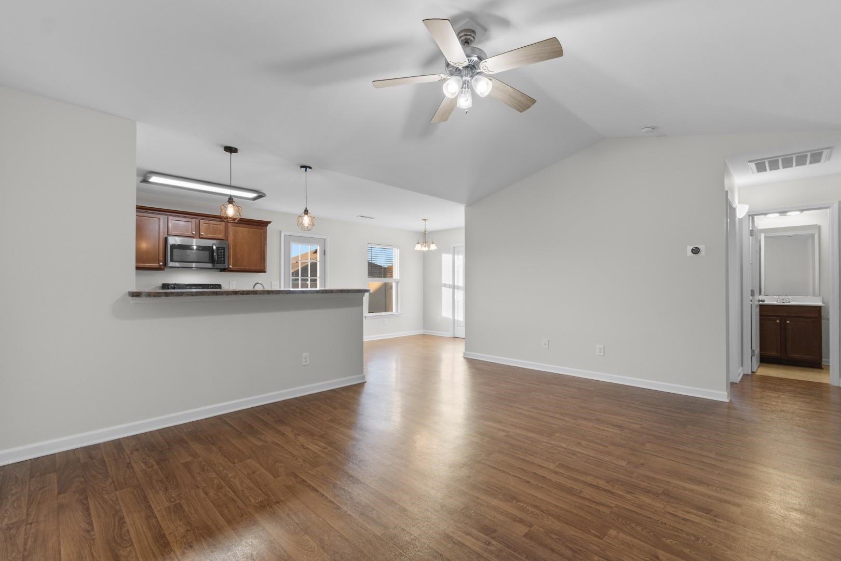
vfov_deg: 77.3
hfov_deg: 100.4
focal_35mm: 15
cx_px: 420
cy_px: 280
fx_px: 350
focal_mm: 10
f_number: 4.5
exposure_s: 1/2
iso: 100
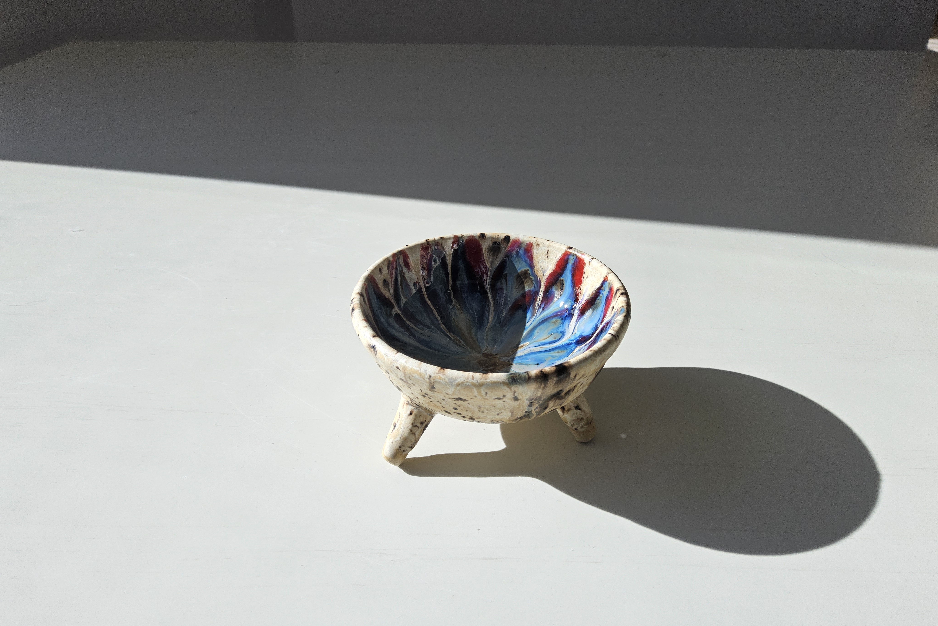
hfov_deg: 73.7
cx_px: 469
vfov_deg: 53.1
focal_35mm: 24
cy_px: 313
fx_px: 625
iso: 32
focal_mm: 3.08
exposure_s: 1/137
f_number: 2
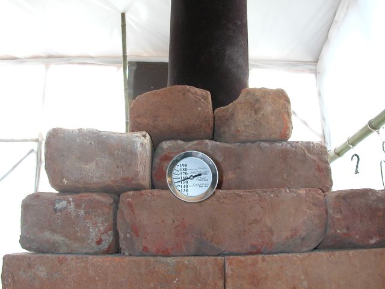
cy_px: 144
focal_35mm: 37
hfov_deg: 50.1
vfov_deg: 38.7
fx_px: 412
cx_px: 192
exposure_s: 1/30
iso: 100
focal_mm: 5.6
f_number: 4.5
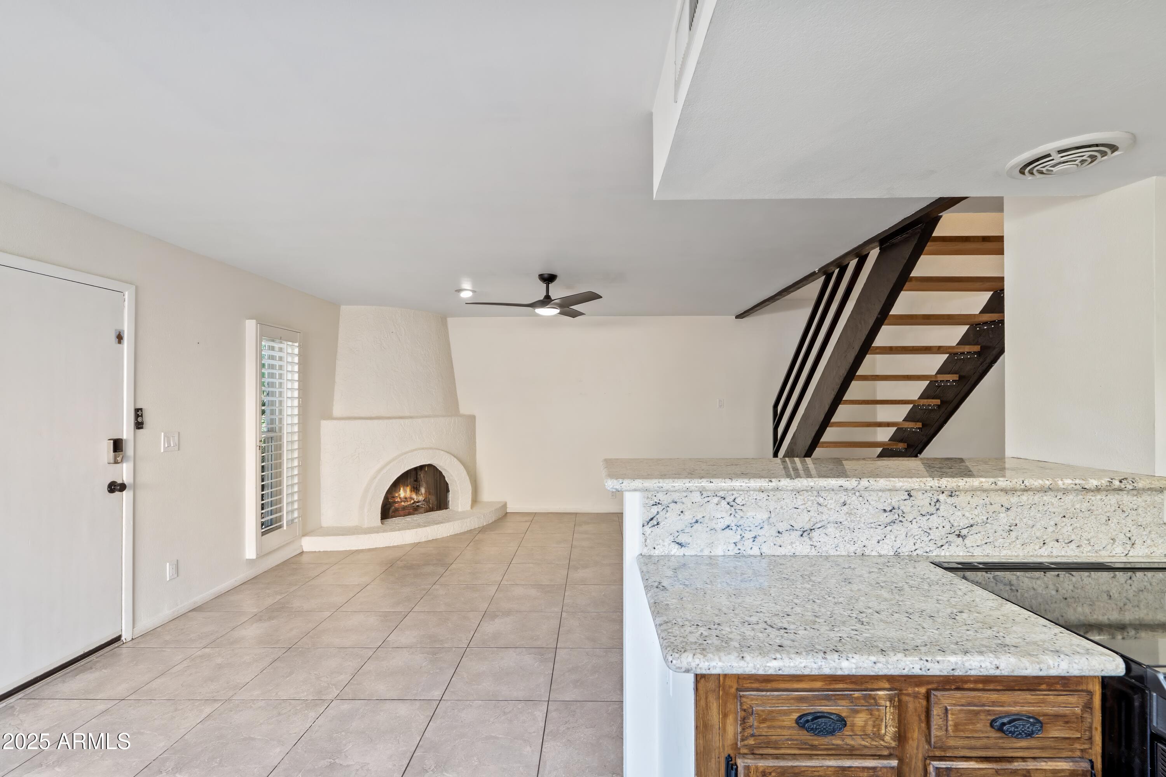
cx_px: 583
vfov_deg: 73.7
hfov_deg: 96.7
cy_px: 388
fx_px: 518
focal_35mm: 16
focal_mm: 16
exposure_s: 1/8
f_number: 8
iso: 800
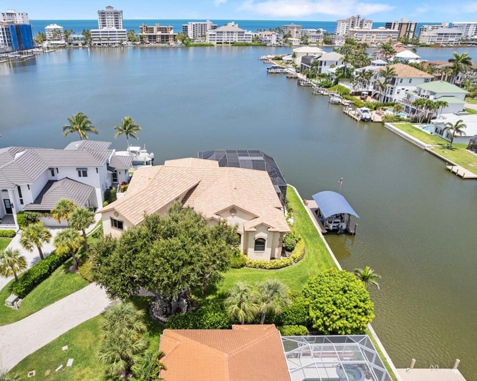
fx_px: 353
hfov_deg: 67.7
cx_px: 203
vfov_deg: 56.8
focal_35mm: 25
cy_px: 191
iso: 110
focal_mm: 8.38
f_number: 2.8
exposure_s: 1/2000
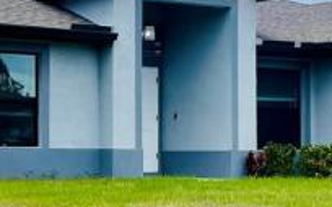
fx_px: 1130
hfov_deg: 16.5
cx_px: 26
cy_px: 114
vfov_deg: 10.5
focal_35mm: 125
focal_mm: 5.1
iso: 32
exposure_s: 1/1266
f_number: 1.6
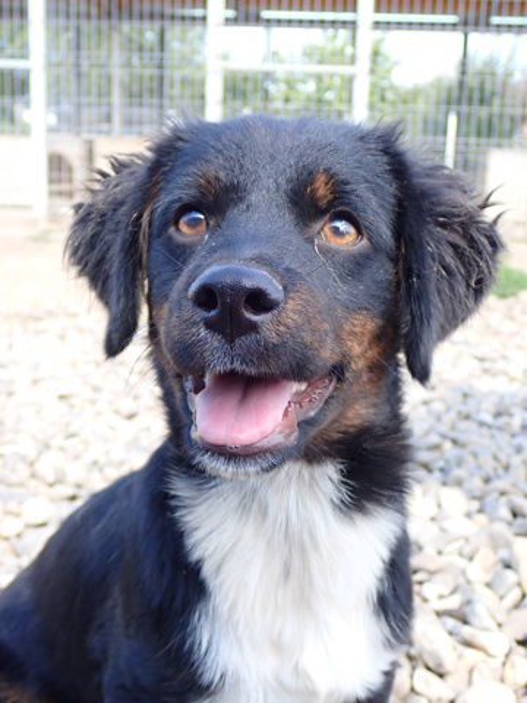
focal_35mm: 44
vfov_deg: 42.9
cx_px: 264
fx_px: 893
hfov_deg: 32.9
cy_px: 352
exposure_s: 1/500
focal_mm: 7.84
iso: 320
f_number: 2.9
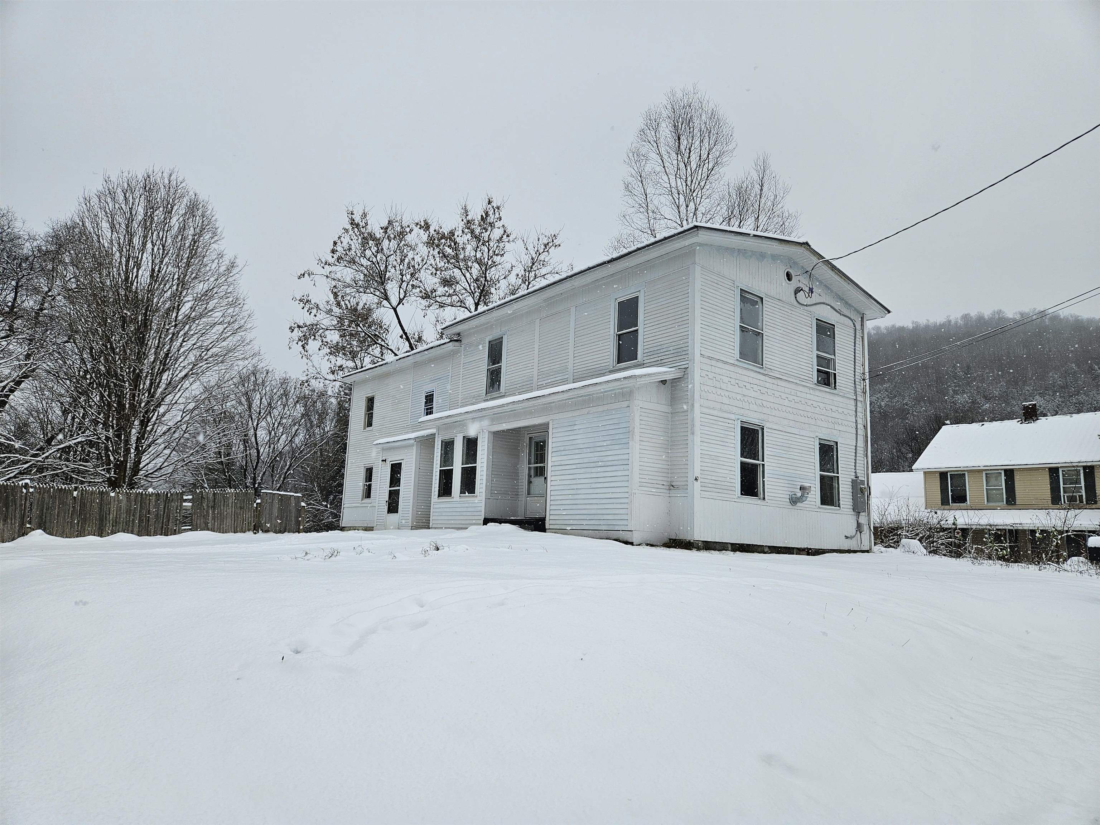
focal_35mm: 23
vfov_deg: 58.9
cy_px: 412
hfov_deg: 73.9
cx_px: 550
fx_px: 731
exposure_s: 1/509
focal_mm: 5.4
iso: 25
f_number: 1.8
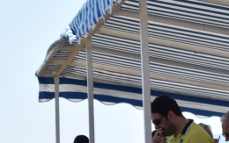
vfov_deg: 6.9
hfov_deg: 10.8
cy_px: 203
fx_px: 1174
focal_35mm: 188
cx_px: 313
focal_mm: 40
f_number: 8
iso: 100
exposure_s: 1/250
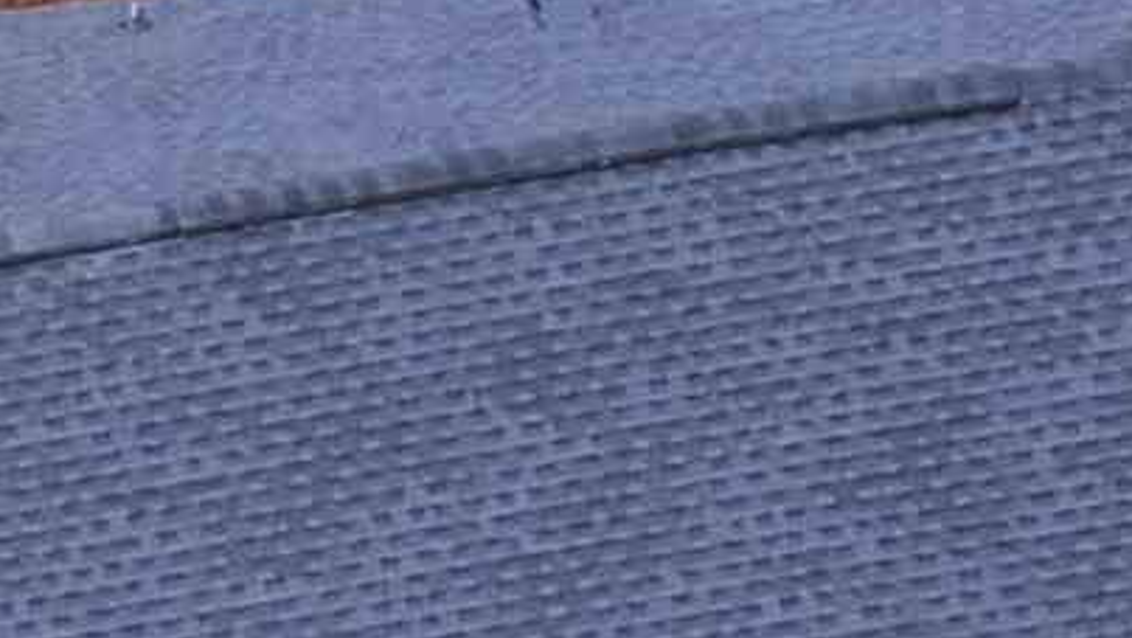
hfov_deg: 3.8
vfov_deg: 2.1
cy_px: 748
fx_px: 17055
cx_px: 166
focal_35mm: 568
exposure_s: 1/60
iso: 100
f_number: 2.8
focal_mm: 19.4
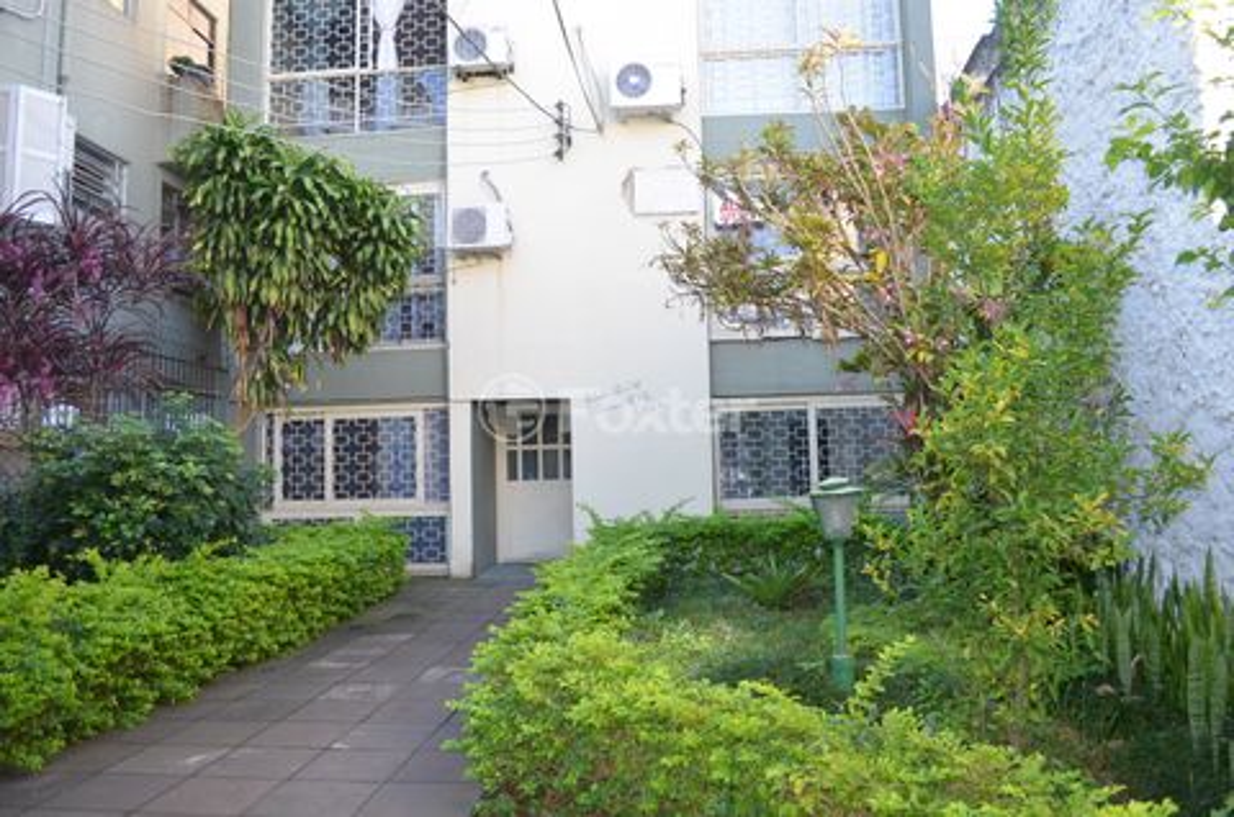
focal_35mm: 27
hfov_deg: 67.5
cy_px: 408
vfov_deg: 47.7
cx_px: 617
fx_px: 924
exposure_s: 1/125
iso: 220
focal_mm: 18
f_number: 3.5
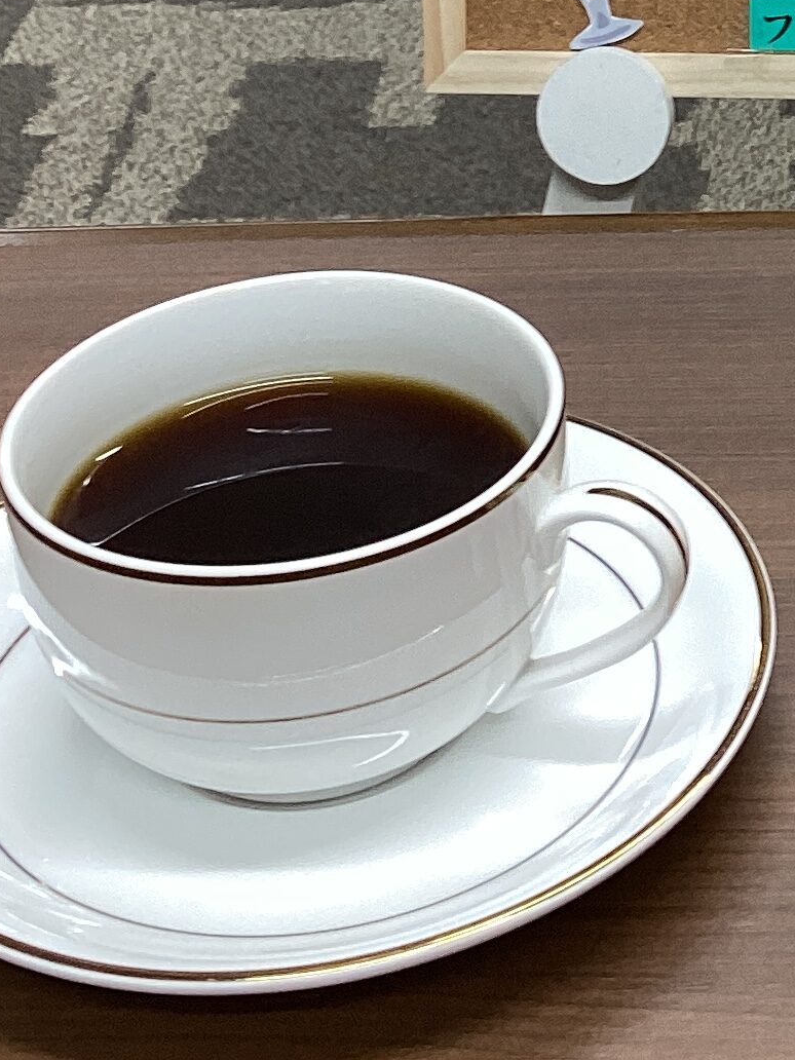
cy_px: -155
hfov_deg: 14.8
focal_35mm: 98
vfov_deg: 19.1
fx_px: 3001
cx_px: 788
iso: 64
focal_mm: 3.3
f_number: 2.4
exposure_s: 1/50
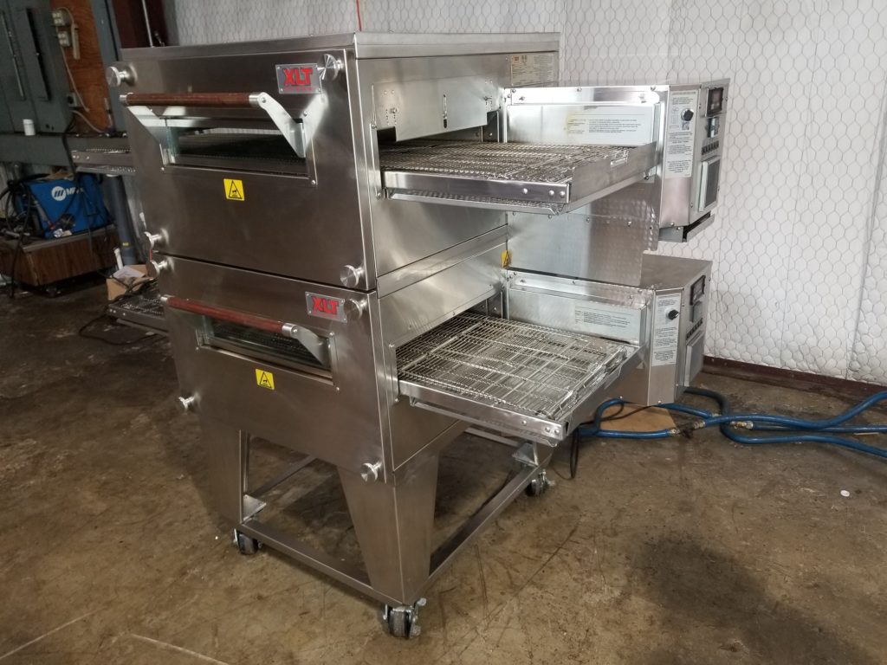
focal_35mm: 26
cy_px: 332
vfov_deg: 53.1
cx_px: 444
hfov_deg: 67.3
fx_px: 666
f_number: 1.7
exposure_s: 1/24
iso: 125
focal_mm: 4.3
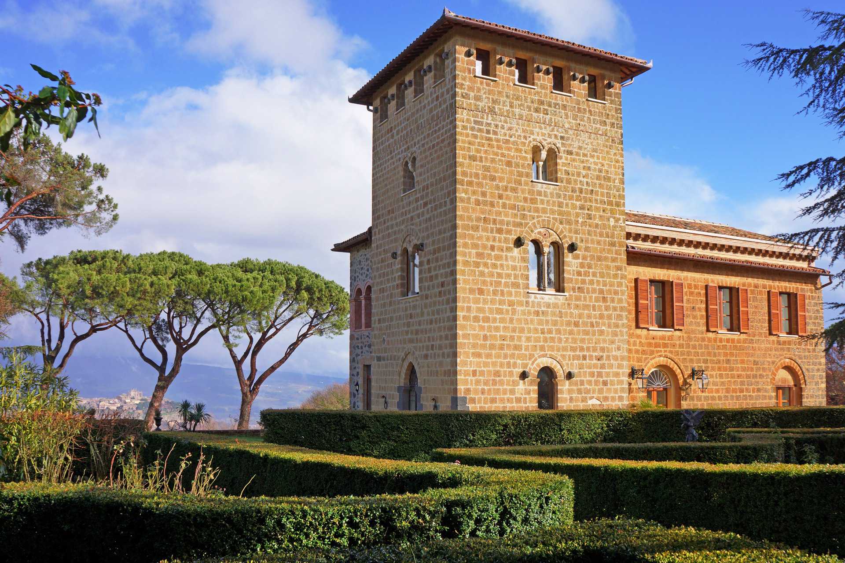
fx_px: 634
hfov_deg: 67.4
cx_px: 422
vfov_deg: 47.9
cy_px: 282
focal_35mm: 27
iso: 100
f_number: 8
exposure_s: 1/320
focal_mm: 18
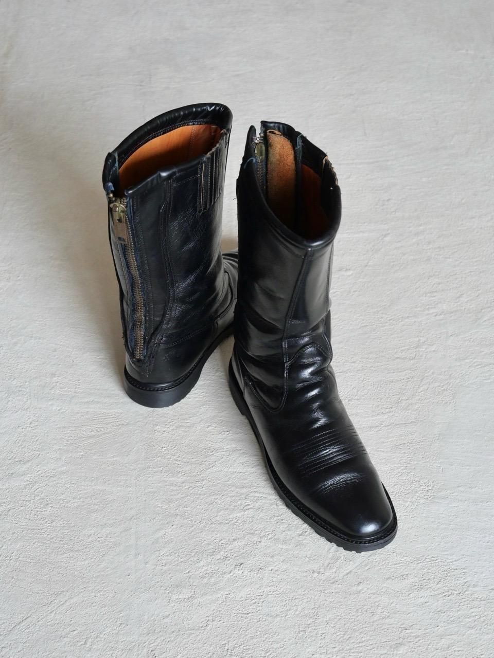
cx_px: 247
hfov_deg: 26.1
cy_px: 329
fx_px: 1066
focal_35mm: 56
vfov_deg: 34.3
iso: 1000
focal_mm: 28
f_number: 3.6
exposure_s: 1/60
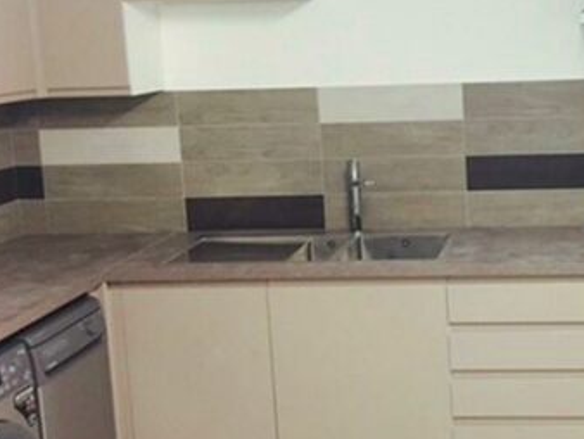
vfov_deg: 24.4
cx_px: 484
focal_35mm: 60
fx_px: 1013
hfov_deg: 31.2
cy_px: 189
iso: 125
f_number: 2.2
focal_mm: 4.15
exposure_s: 1/33
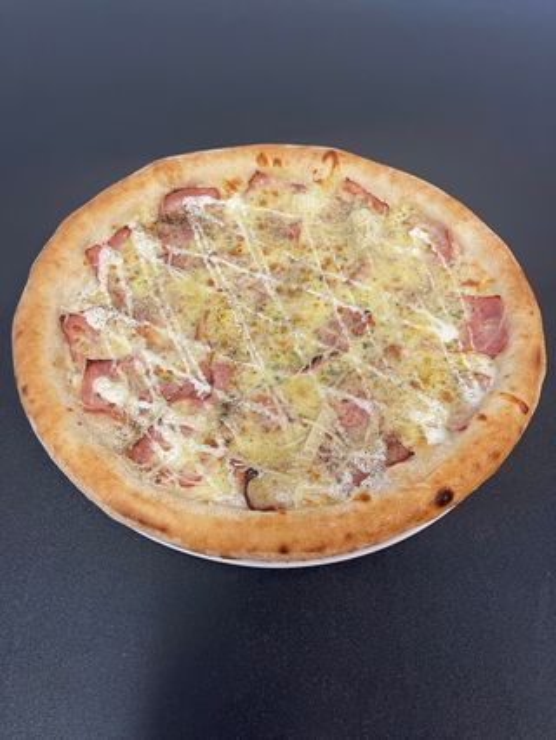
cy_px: 370
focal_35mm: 26
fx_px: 556
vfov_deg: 67.3
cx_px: 278
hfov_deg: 53.1
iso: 125
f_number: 1.6
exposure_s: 1/50
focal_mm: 5.1
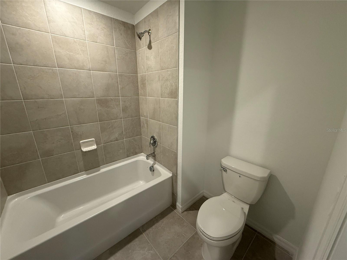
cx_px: 174
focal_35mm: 14
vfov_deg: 85.7
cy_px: 130
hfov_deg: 102.1
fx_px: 140
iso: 320
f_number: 2.2
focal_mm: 2.22
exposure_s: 1/120
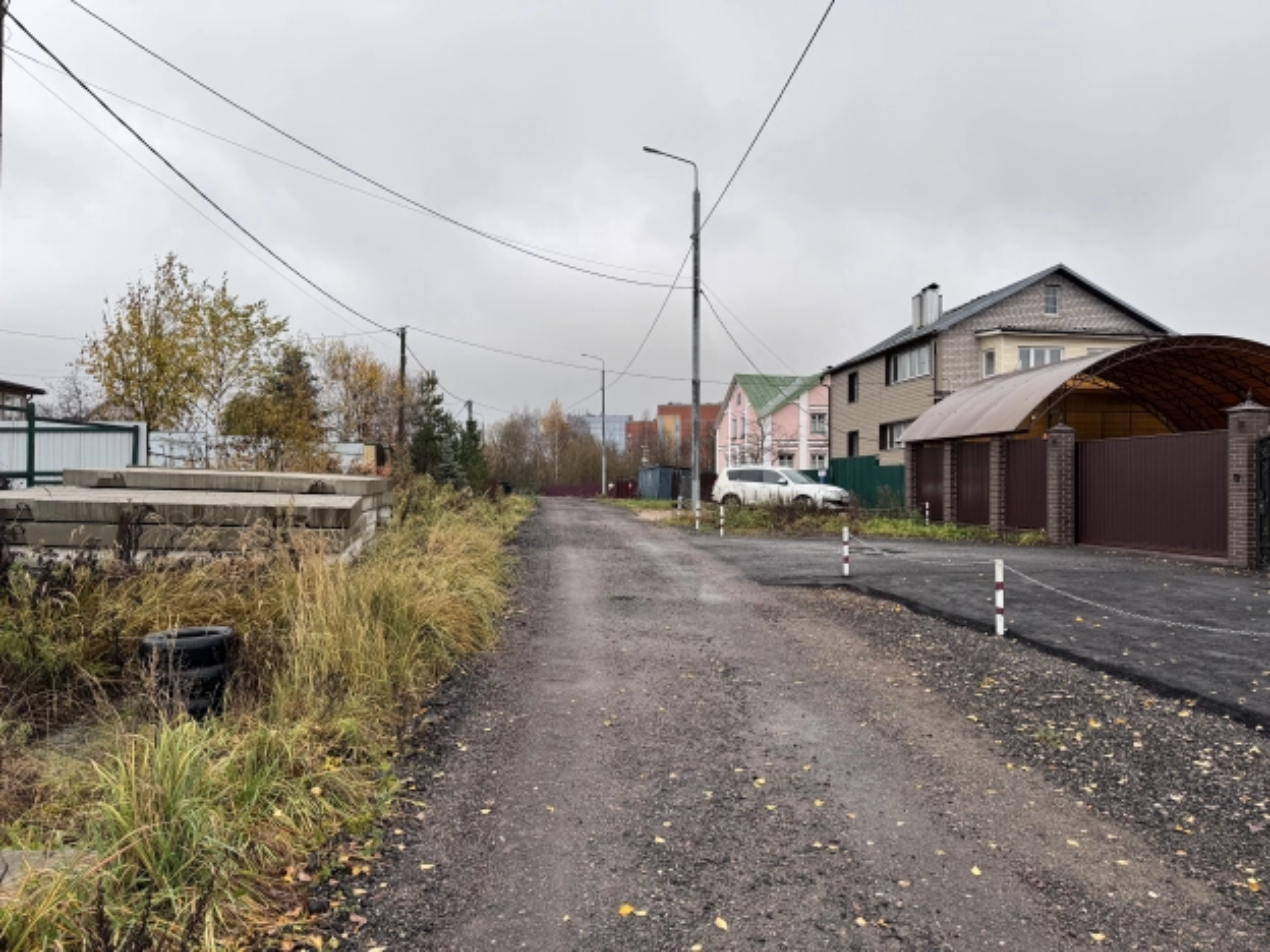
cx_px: 635
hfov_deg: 71.6
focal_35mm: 24
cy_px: 476
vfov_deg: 56.8
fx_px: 881
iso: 80
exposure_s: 1/633
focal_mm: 6.76
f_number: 1.78
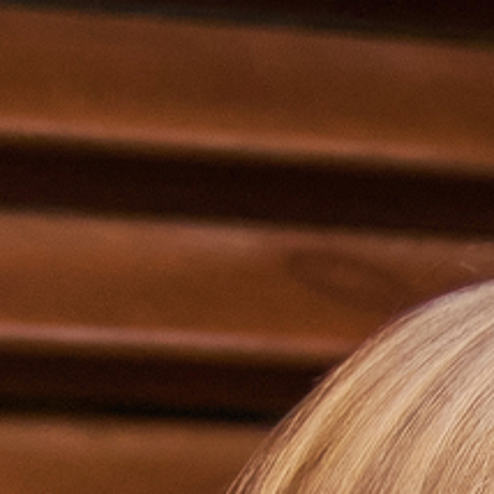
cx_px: 1087
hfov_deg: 5.5
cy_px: 1292
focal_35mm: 309
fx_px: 4986
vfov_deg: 5.4
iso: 800
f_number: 2.8
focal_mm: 27
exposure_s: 1/125
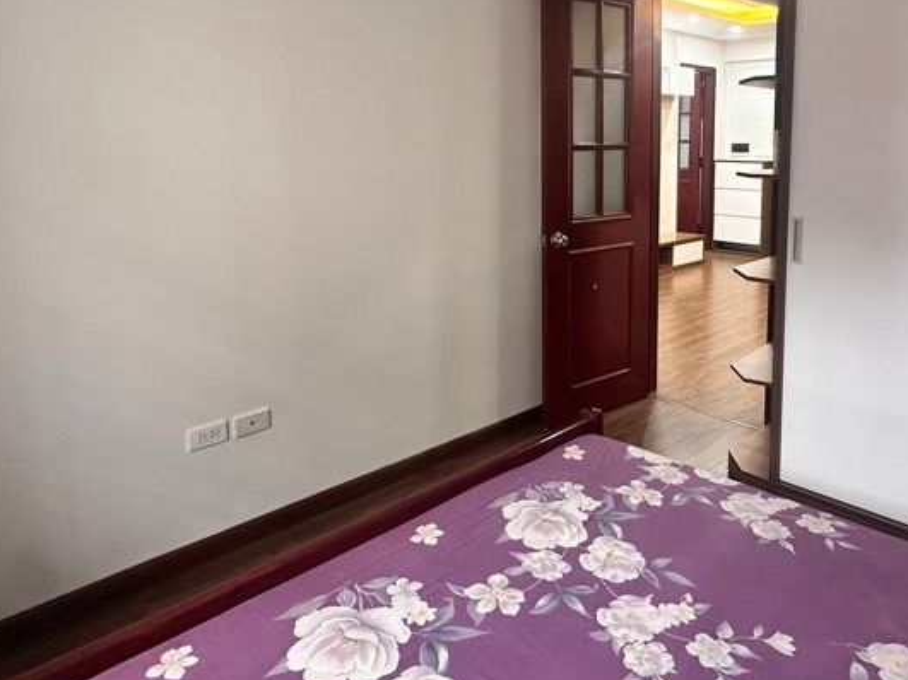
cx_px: 563
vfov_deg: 50.1
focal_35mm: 27
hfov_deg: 64.5
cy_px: 210
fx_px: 708
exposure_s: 1/50
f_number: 2.2
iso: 250
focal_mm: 2.22
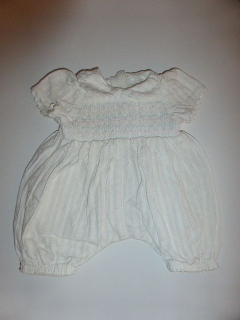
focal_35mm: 24
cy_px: 160
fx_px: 222
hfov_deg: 56.8
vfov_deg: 71.6
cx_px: 120
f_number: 3.3
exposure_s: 1/60
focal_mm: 4.3
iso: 200
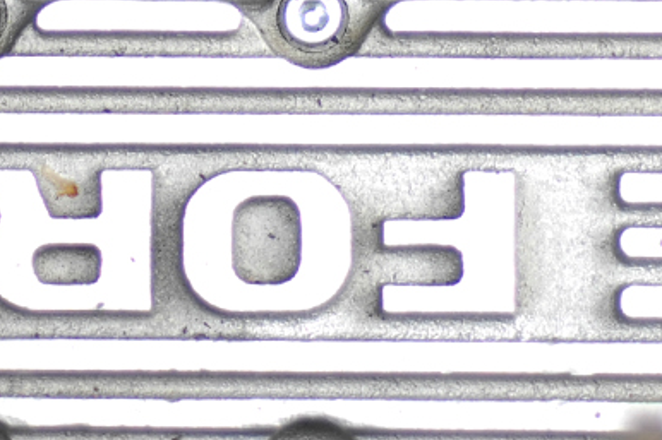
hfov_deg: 5.0
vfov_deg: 3.3
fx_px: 7591
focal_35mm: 413
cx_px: 220
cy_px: -395
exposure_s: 1/320
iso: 250
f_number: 2.8
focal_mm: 60
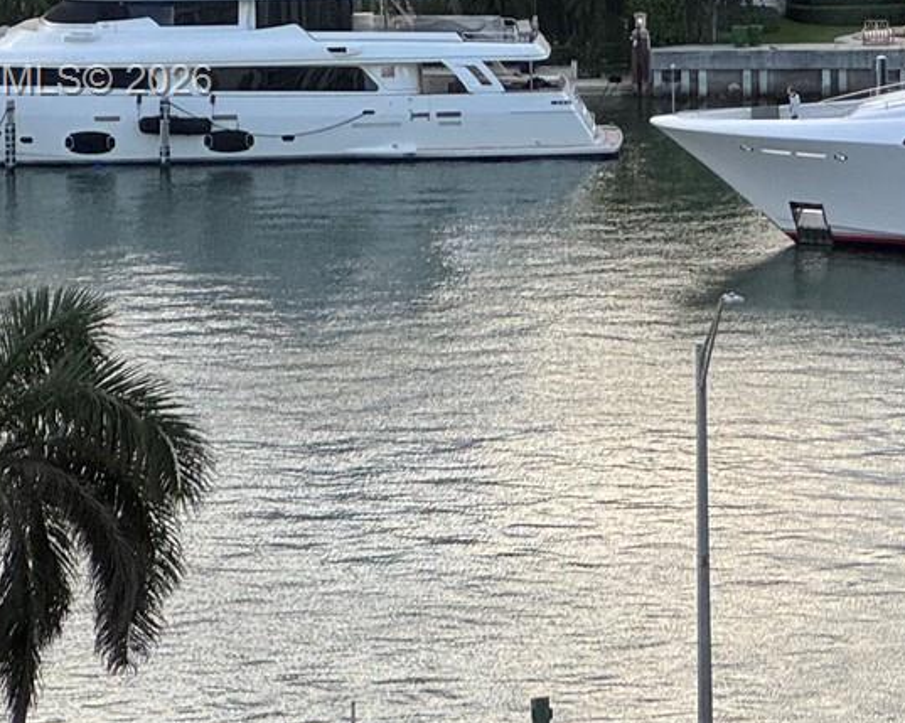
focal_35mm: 224
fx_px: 5996
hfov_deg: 8.6
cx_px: 1036
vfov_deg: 6.9
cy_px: 83
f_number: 2.8
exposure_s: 1/99
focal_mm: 9
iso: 40
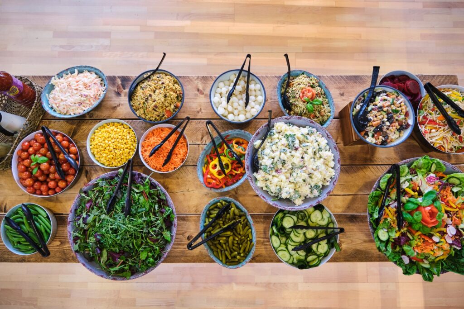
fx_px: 309
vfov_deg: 53.1
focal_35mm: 24
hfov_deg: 73.7
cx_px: 232
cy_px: 154
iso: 1000
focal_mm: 16
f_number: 2.8
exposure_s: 1/125
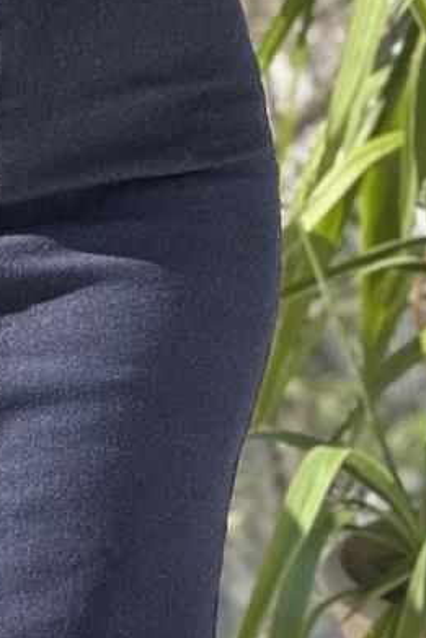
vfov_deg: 11.8
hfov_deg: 8.0
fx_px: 3015
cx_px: -18
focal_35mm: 170
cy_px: -149
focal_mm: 6.76
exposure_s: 1/604
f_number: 1.78
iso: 64
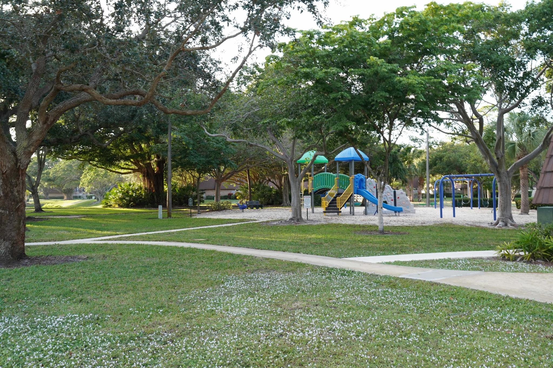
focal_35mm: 35
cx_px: 276
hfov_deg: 54.4
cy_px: 184
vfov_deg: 37.8
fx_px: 538
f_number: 9
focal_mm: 35
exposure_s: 1/40
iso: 320
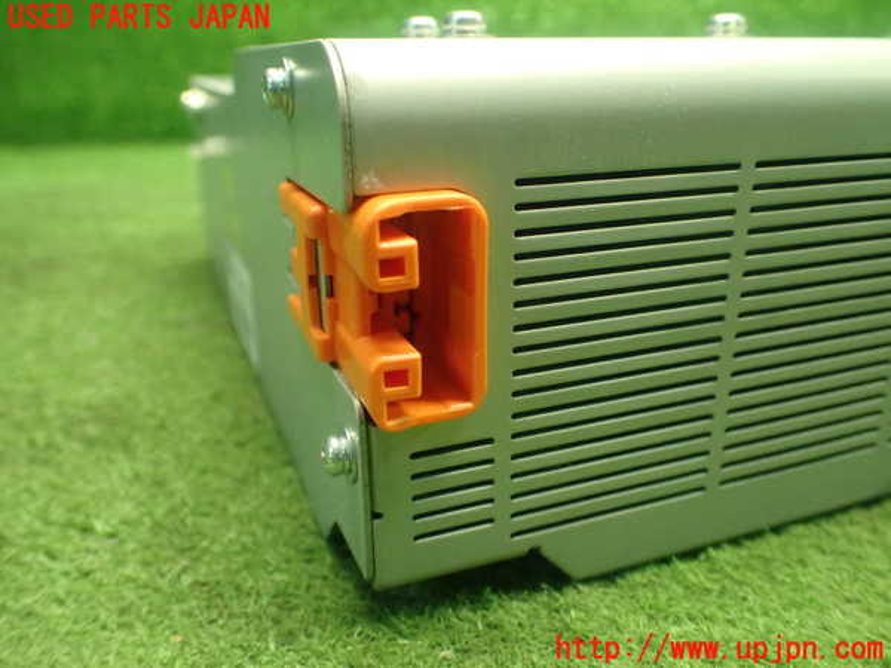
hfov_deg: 60.0
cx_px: 446
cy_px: 334
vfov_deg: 46.8
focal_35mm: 30
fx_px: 772
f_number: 2.3
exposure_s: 1/80
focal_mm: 5.4
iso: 800
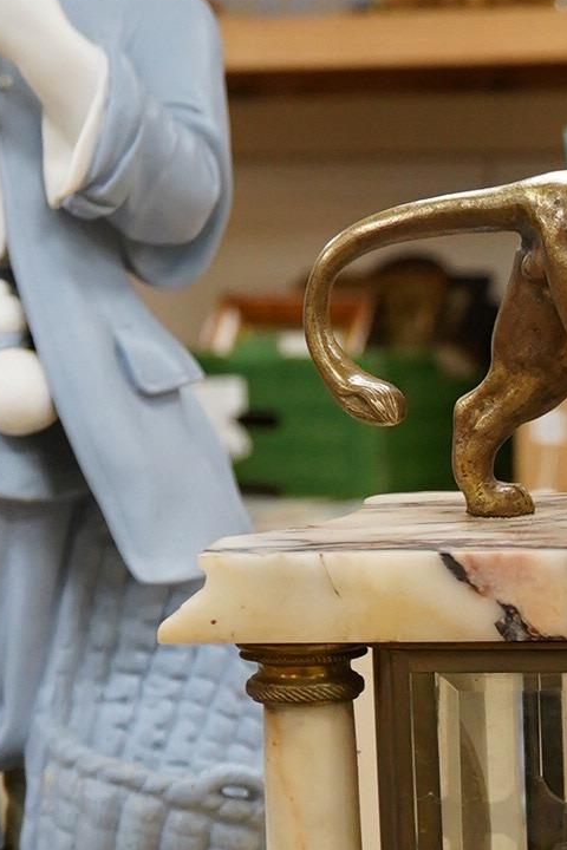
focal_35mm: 123
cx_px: 758
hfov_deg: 10.9
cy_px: 861
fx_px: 2906
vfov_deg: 16.3
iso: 2500
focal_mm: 30
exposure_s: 1/160
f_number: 8
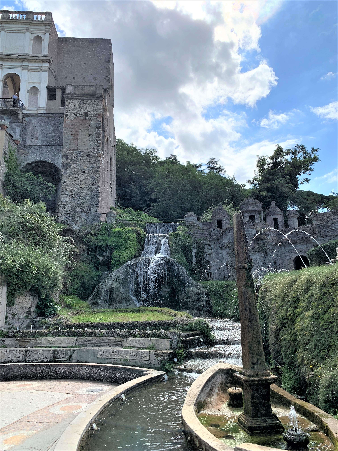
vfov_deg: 67.3
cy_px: 226
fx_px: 338
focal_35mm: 26
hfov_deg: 53.1
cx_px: 169
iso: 25
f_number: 1.8
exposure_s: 1/4274
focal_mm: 4.25
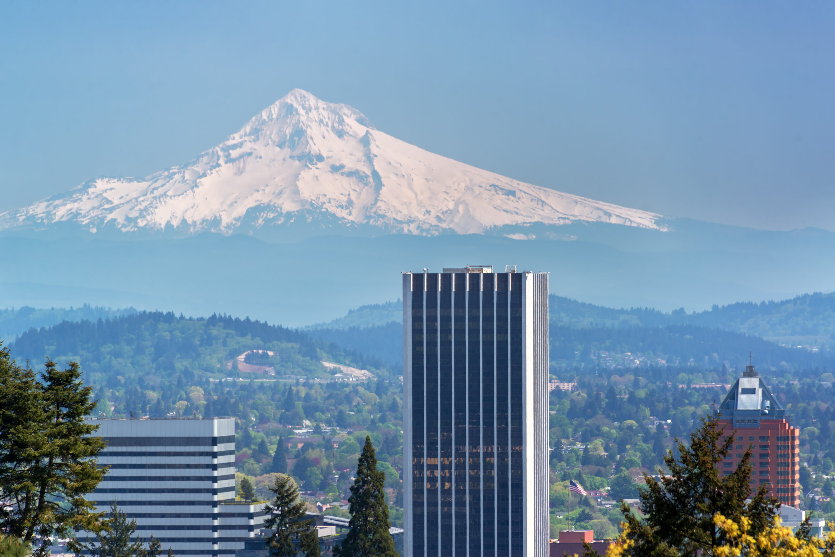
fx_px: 6961
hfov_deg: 6.9
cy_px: 278
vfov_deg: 4.6
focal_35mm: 300
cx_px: 418
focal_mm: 300
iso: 200
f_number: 8
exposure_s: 1/640
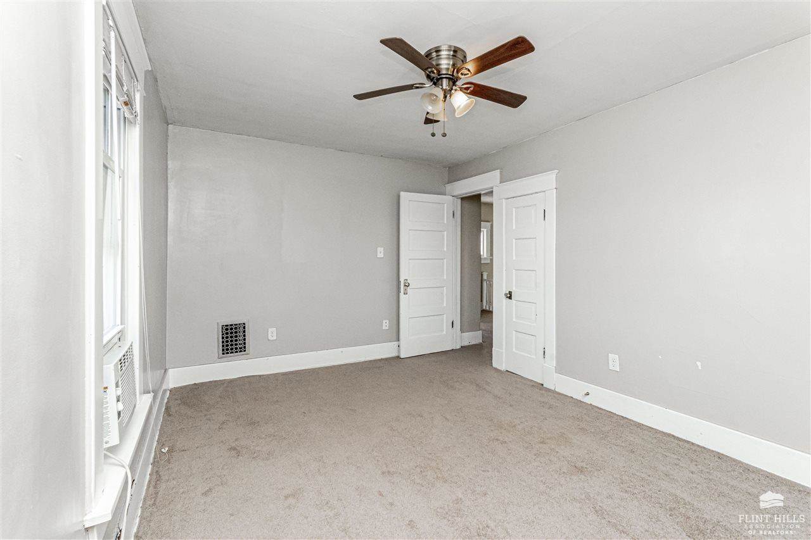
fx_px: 338
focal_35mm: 15
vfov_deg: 77.3
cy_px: 270
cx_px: 406
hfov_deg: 100.4
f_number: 16
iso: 3200
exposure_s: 1/60
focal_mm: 10
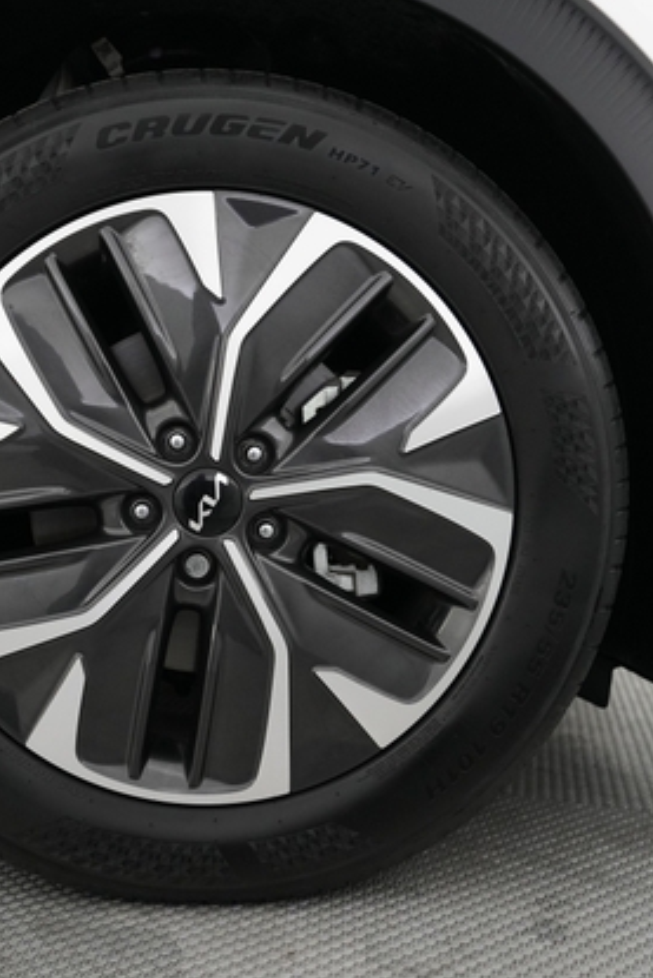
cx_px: 205
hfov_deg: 35.5
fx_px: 1006
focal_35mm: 37
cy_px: 490
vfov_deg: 51.9
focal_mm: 24
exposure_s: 1/160
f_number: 2.8
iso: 3200
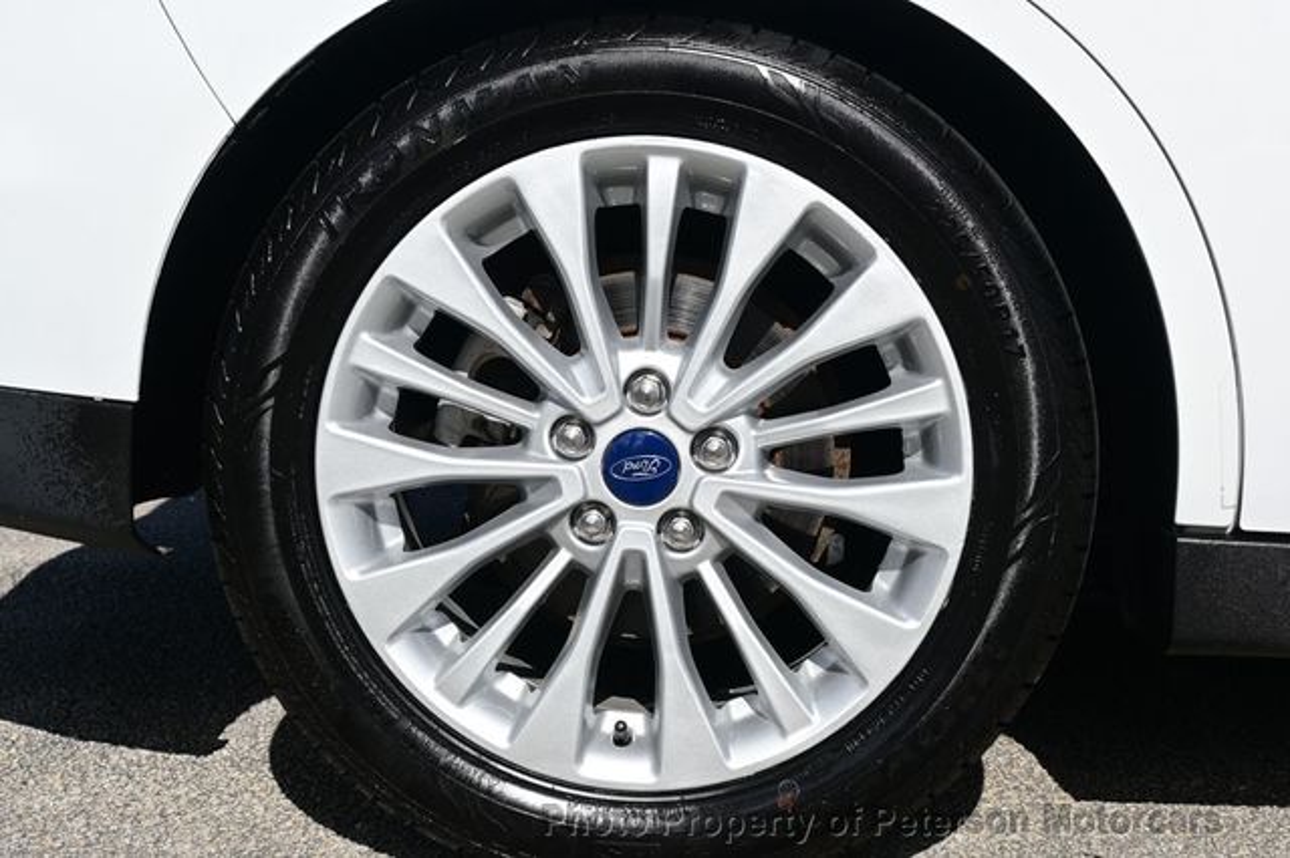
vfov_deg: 26.5
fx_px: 1826
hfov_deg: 38.9
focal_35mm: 51
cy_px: 429
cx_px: 645
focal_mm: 34
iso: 100
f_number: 9
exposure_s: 1/320
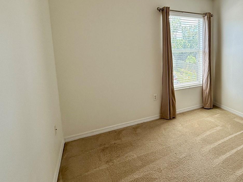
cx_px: 195
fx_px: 168
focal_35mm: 24
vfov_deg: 56.1
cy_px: 67
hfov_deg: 65.0
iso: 64
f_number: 2.2
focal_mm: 2.22
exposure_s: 1/137
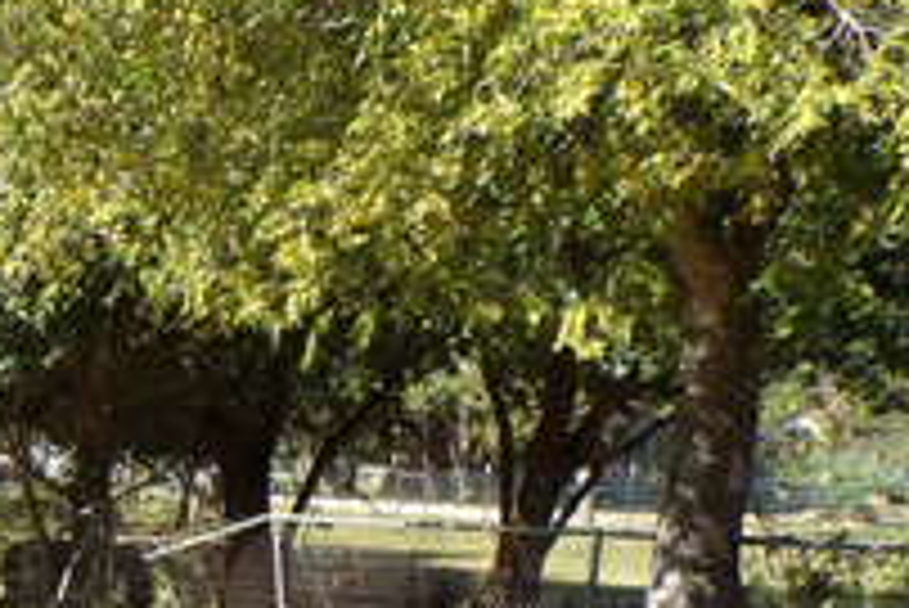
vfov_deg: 16.9
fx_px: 1996
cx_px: -495
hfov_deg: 21.2
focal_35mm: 79
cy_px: 622
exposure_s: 1/140
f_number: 5.8
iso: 80
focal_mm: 4.3
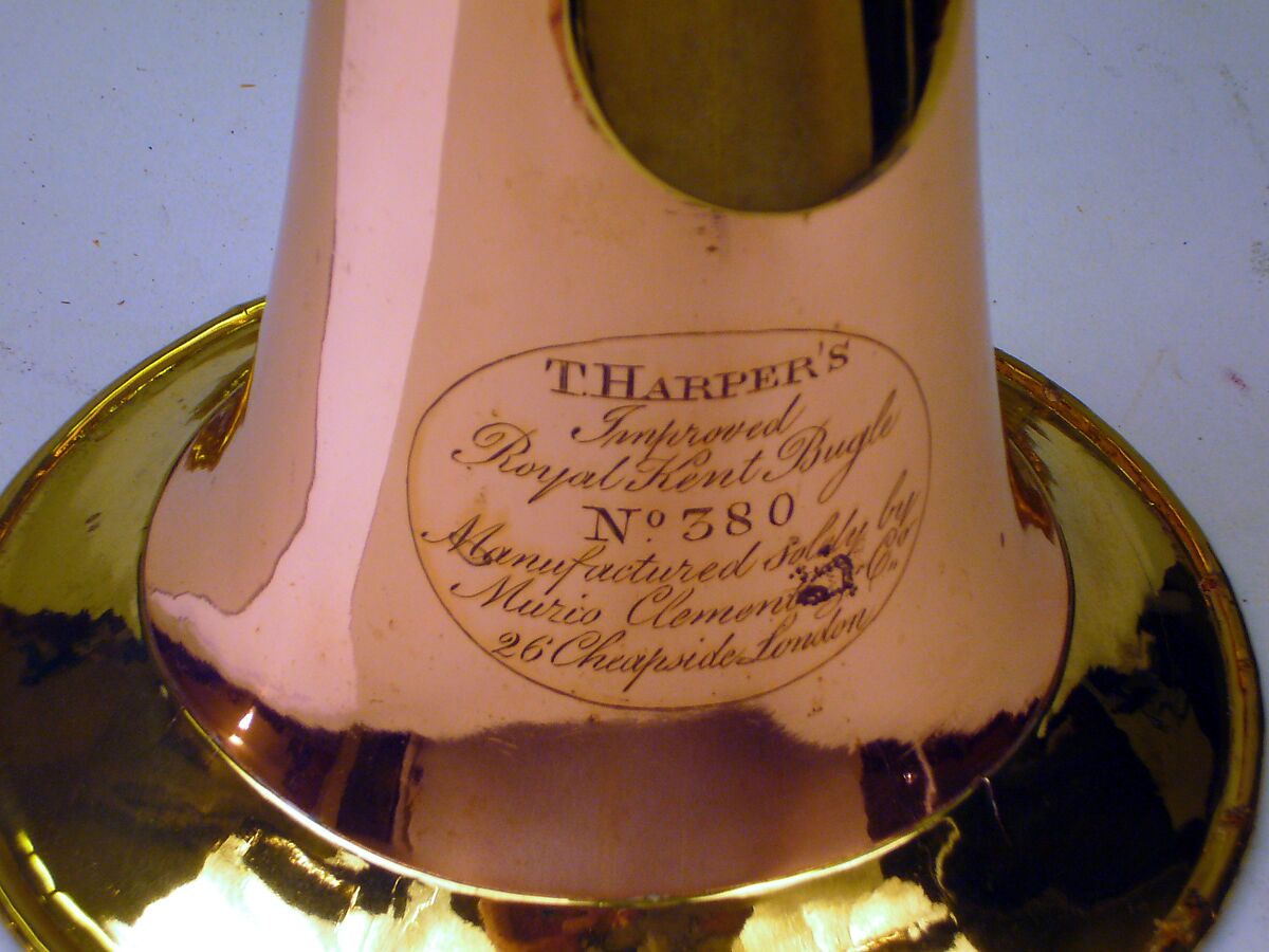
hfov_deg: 19.3
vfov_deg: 14.5
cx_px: 634
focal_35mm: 102
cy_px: 476
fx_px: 3739
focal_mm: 16.8
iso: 100
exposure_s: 1/25
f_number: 5.6
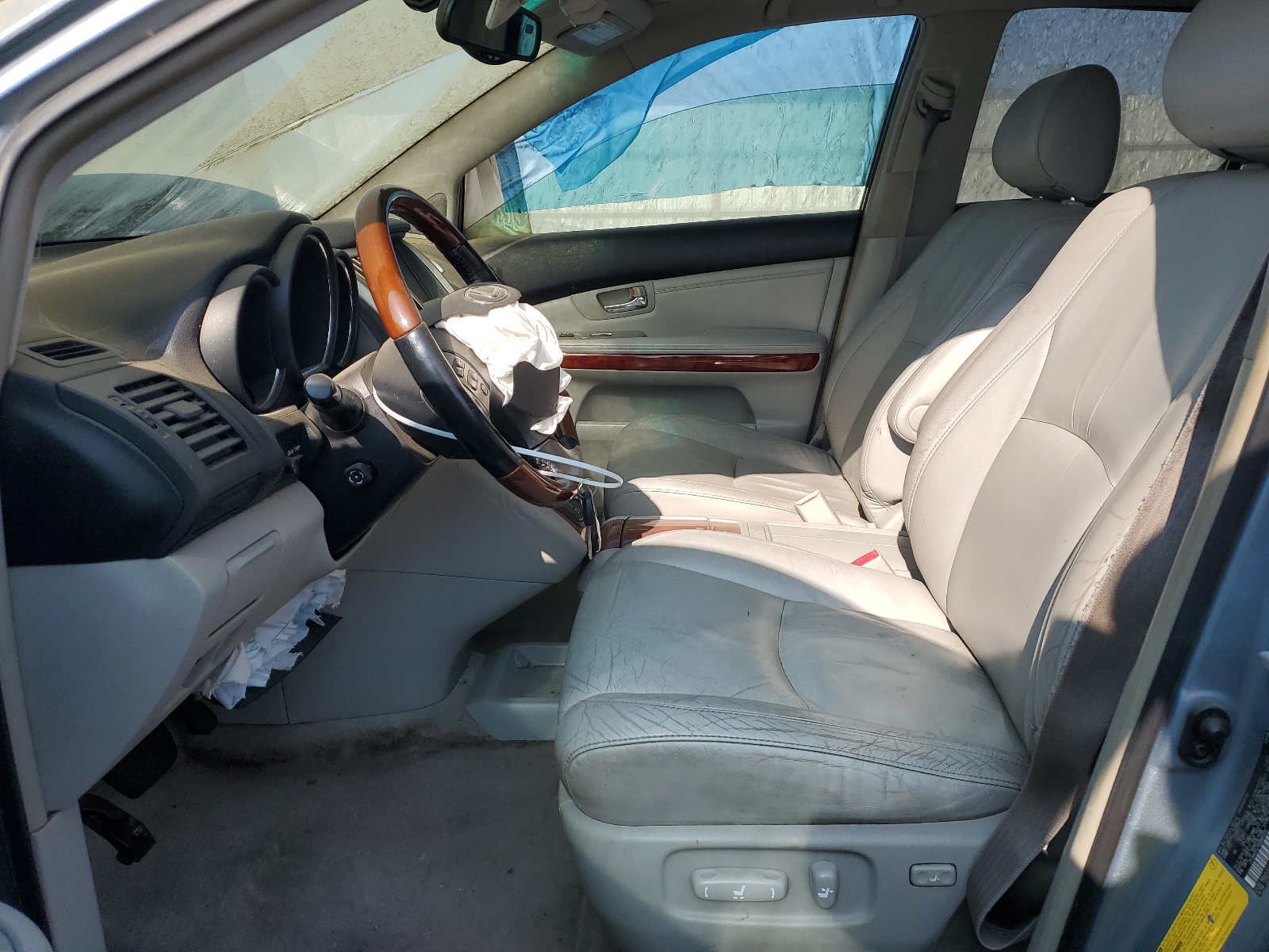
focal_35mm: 26
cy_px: 476
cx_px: 634
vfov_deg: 53.1
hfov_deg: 67.3
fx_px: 953
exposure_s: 1/1667
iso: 50
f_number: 1.5
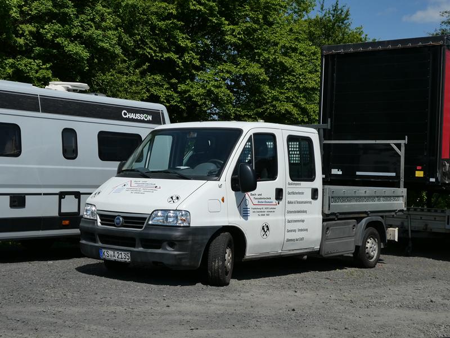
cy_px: 169
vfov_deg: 27.0
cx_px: 225
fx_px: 702
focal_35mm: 54
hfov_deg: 35.5
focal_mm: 9.6
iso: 80
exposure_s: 1/1000
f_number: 5
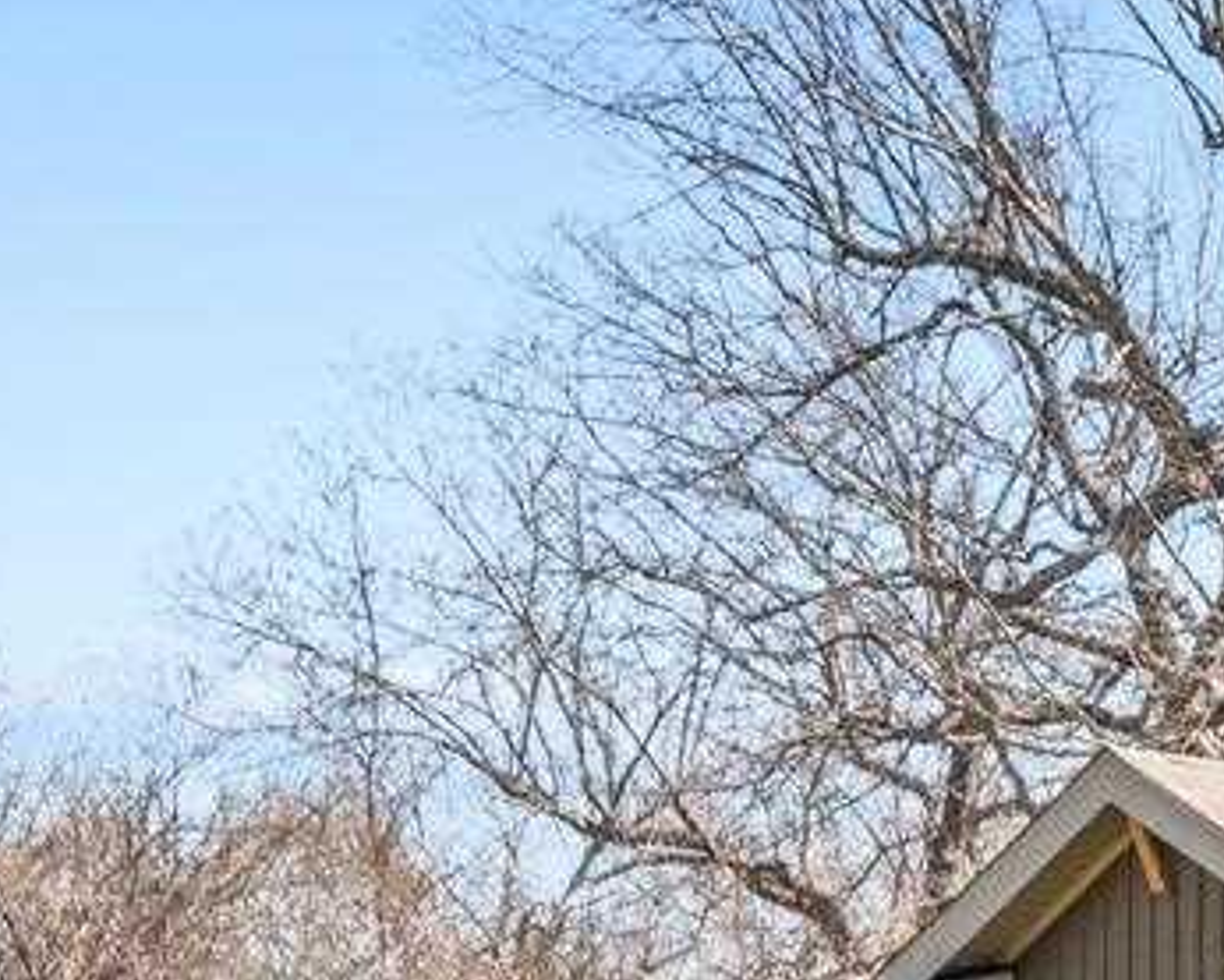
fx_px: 5825
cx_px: 2112
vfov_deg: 9.5
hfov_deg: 11.3
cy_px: 1162
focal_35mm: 161
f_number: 9
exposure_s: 1/100
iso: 200
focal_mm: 15.8
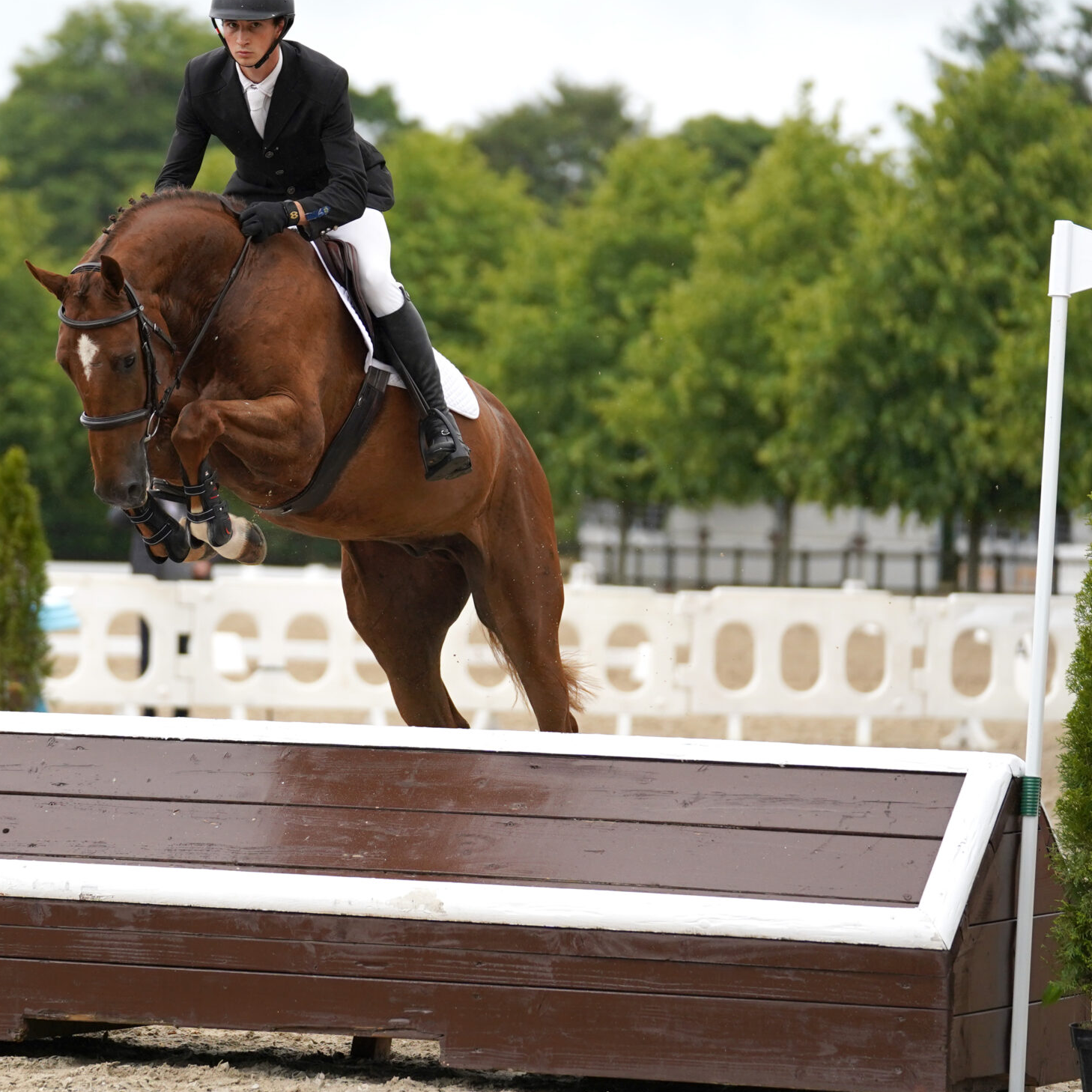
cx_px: 325
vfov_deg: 9.0
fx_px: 6924
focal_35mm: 194
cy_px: 534
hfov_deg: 9.0
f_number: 2.8
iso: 800
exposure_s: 1/5000
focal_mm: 130
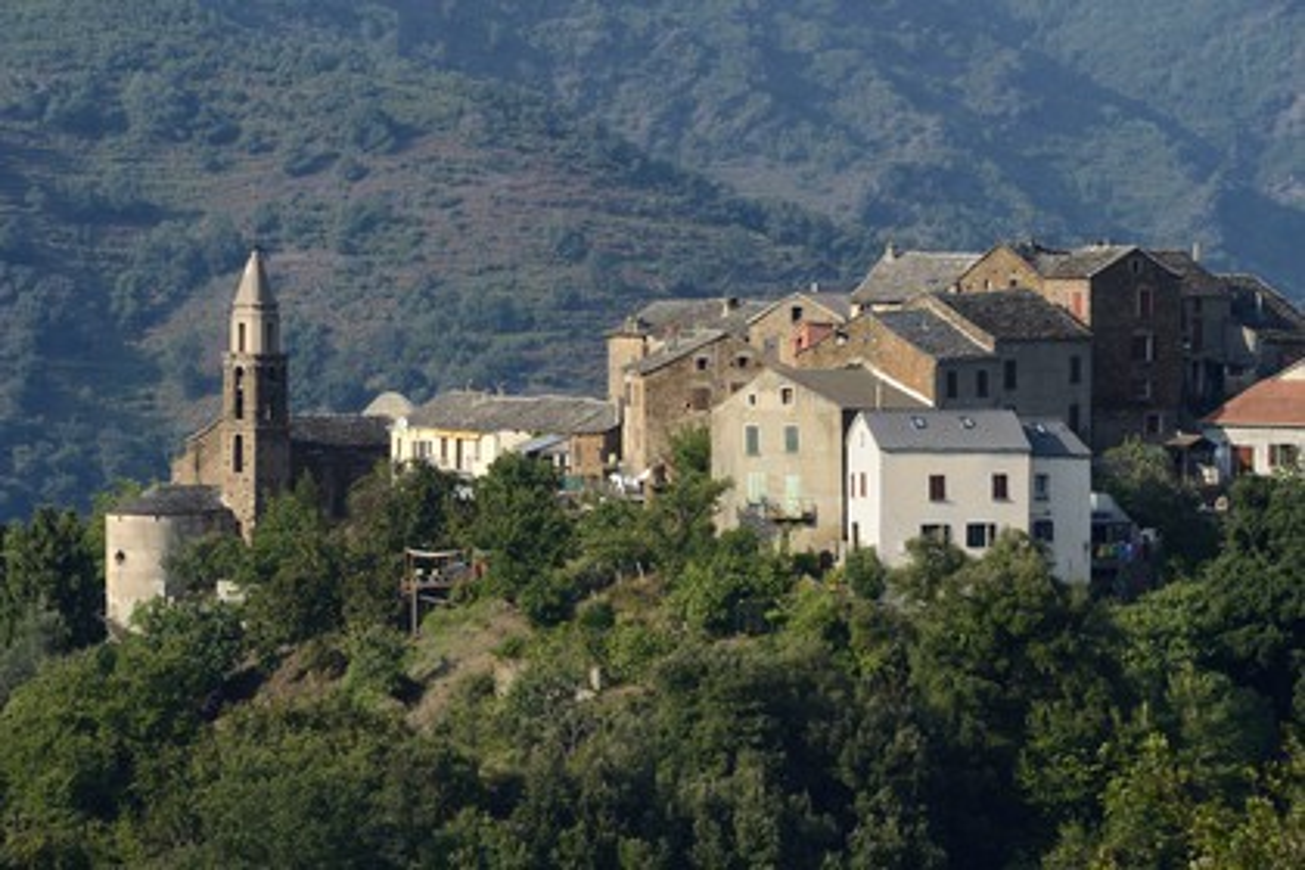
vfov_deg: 6.9
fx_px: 7249
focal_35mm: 200
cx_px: 652
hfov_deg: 10.3
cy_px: 435
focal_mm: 200
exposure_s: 1/250
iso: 200
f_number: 11
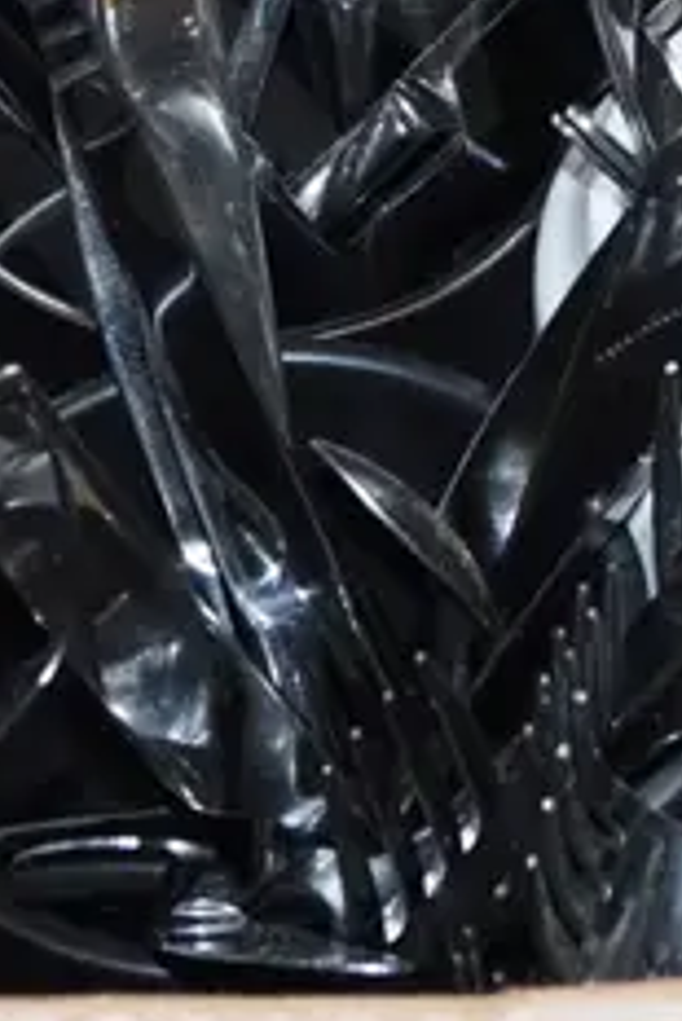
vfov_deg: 12.1
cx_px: 717
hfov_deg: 8.3
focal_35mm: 165
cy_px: -290
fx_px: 4681
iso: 1250
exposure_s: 1/160
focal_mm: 18
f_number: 5.6
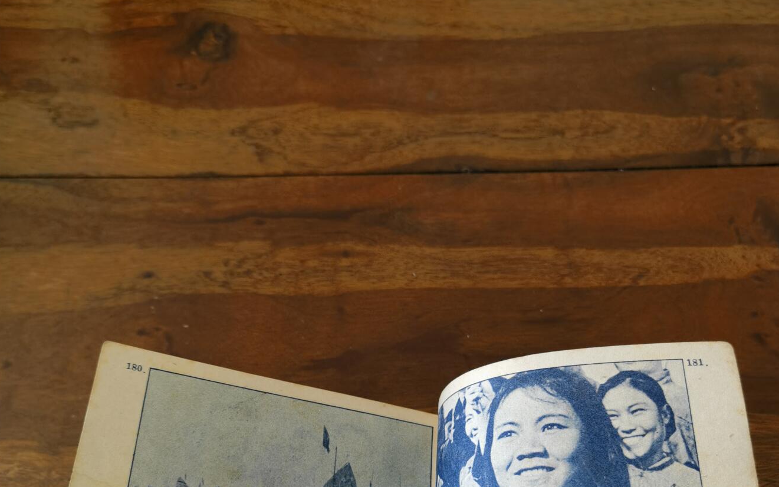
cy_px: 393
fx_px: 828
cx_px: 390
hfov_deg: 50.4
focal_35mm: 39
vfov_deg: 31.9
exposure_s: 1/120
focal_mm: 6.67
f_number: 1.9
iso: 100
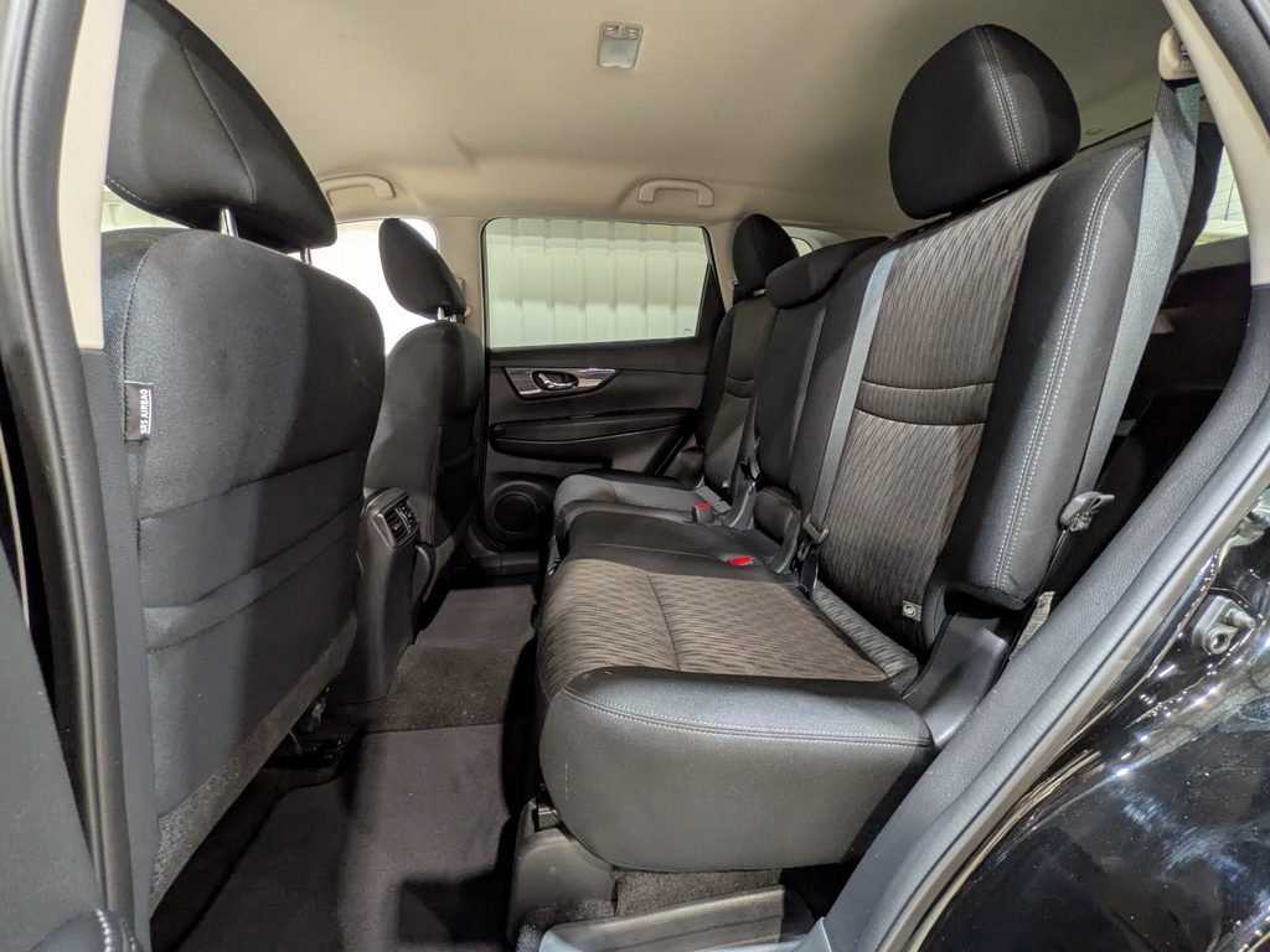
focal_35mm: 14
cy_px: 476
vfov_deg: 85.7
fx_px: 514
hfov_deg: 102.1
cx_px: 635
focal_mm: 1.83
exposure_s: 1/25
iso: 176
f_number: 2.2
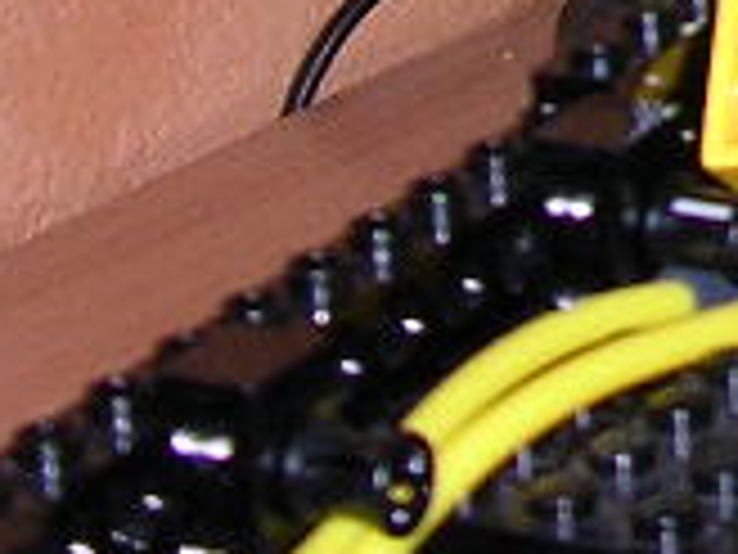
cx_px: 1530
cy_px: -914
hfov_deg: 7.9
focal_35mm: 237
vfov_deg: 5.9
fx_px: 5053
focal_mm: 5.8
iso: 100
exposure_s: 1/60.1
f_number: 2.8
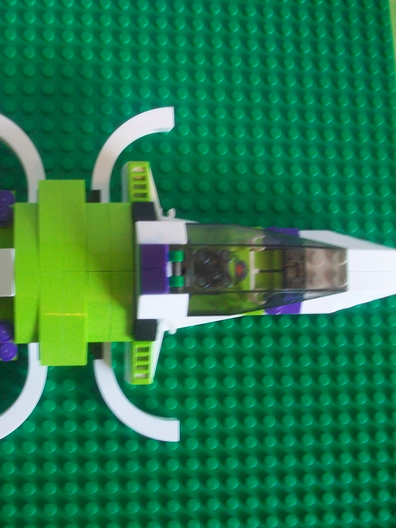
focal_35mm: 43
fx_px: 656
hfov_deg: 32.9
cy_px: 265
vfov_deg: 43.9
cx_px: 96
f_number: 2.8
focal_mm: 5.7
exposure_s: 1/8
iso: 160
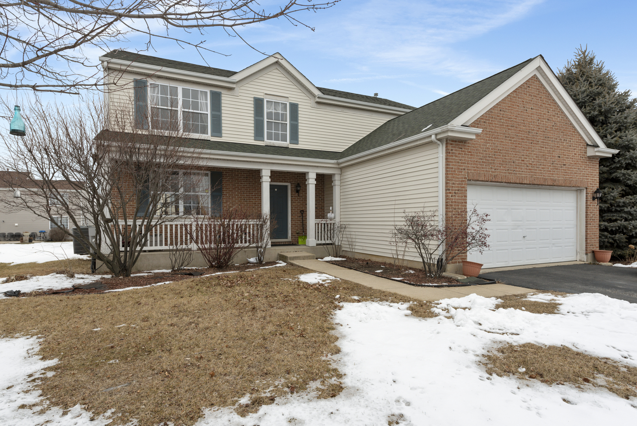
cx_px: 318
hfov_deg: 86.9
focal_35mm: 19
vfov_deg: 64.6
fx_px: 336
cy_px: 213
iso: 320
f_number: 8
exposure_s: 1/250
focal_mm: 19
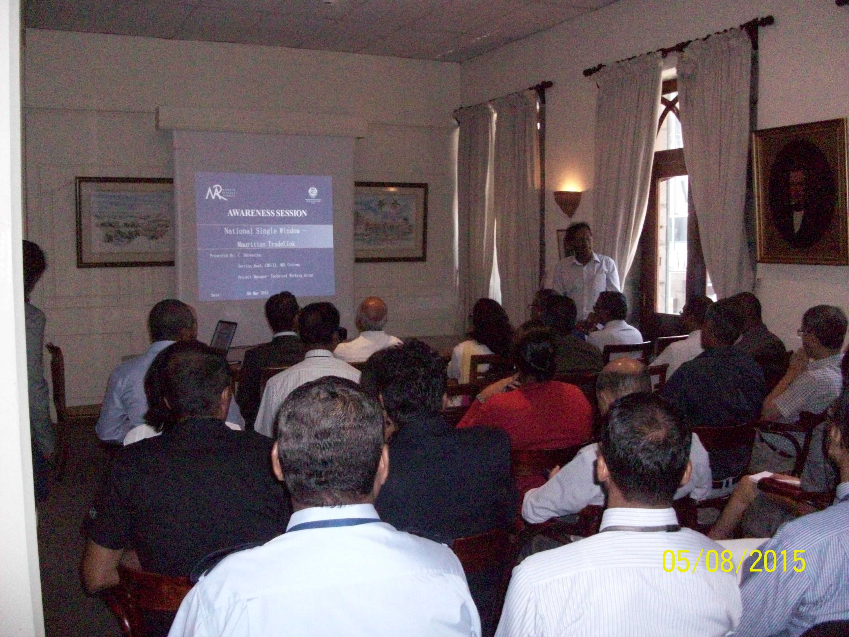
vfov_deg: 41.8
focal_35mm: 34
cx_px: 424
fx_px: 834
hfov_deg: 54.0
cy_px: 318
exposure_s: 1/128
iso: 800
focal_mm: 5.7
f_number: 2.8
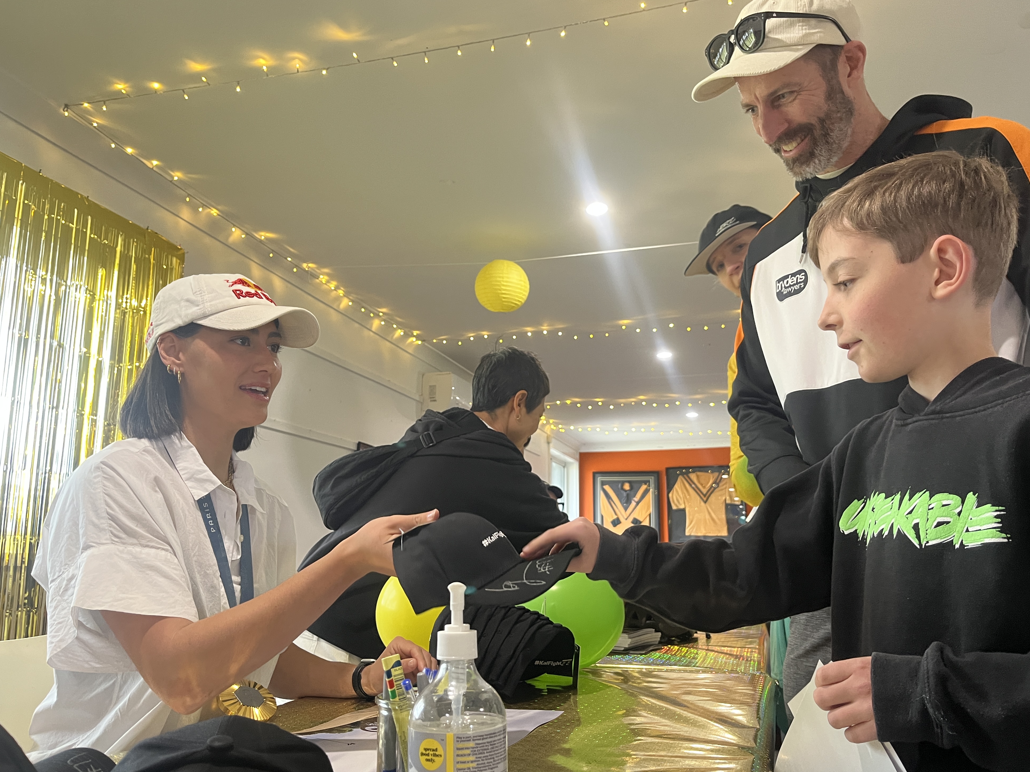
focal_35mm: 27
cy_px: 398
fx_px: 803
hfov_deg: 65.3
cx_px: 533
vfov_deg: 51.3
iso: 200
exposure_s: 1/50
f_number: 1.6
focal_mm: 5.1
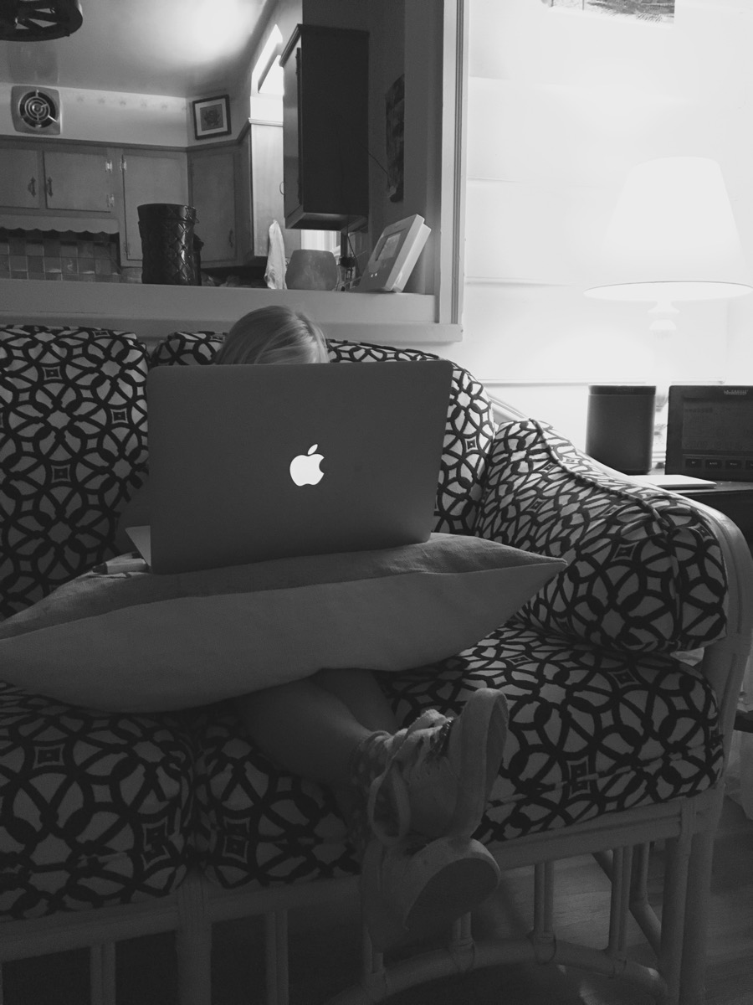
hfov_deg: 48.2
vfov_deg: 61.7
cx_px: 376
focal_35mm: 29
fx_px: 841
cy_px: 502
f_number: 2.2
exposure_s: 1/20
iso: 200
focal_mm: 4.15
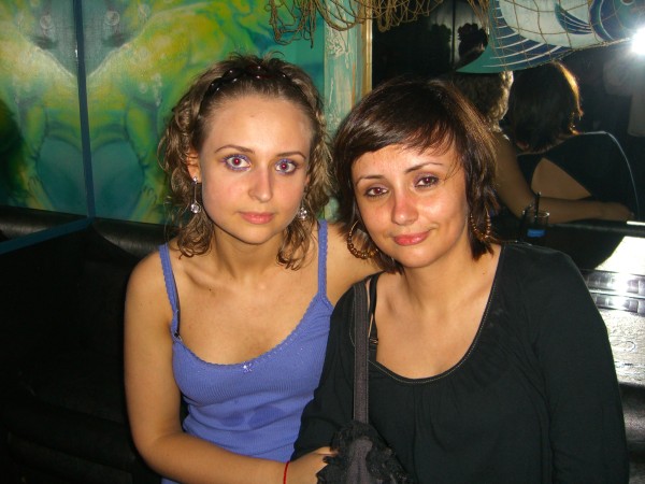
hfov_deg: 49.0
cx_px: 322
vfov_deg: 37.7
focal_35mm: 38
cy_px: 242
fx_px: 708
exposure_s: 1/60
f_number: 2.8
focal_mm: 7.9
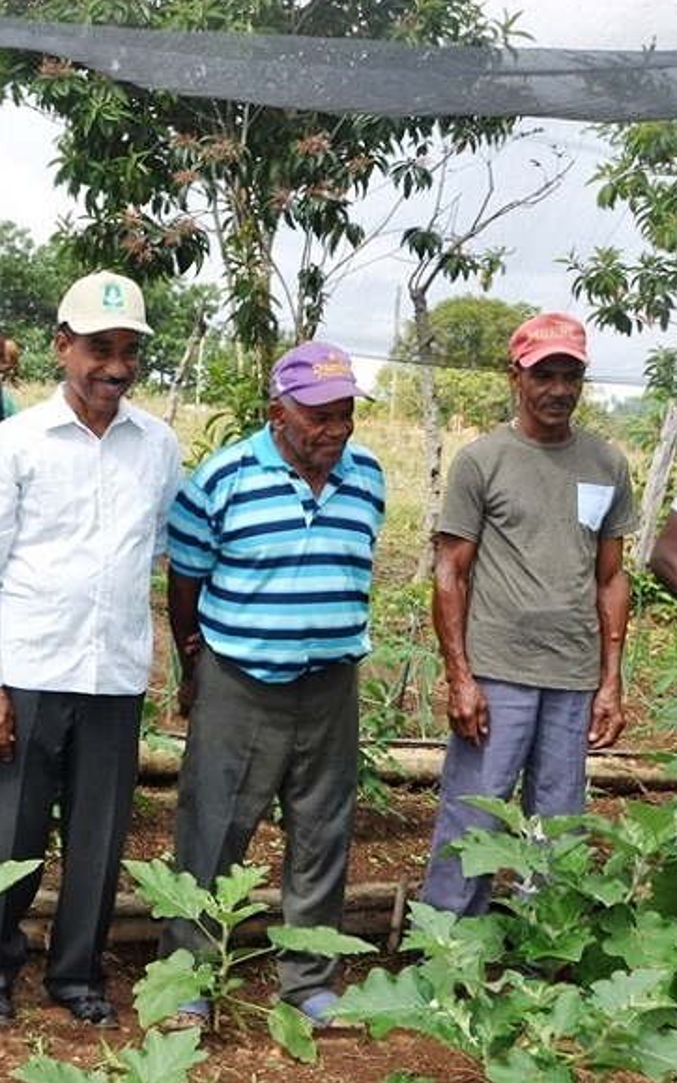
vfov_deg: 42.6
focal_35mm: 47
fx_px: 1387
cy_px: 562
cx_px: -183
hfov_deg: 24.3
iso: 200
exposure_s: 1/200
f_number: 8
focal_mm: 18
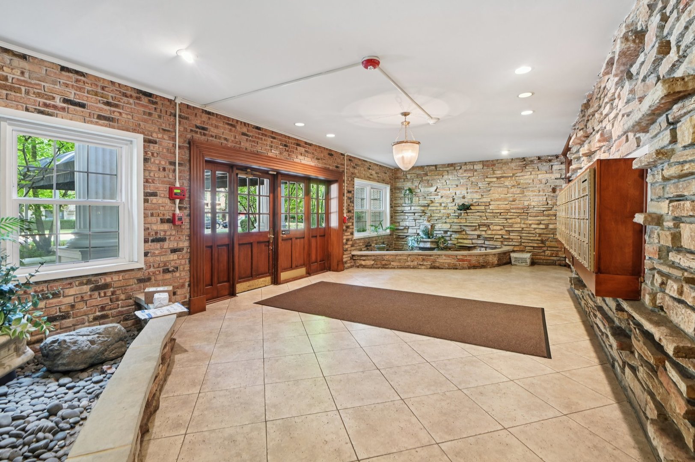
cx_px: 348
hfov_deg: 96.8
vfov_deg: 73.7
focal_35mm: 16
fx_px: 309
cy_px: 231
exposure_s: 1
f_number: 13
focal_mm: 16
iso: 400
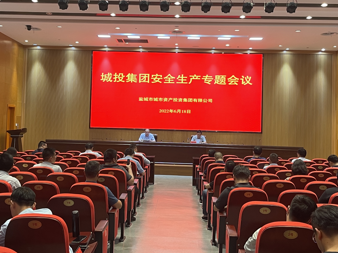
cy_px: 102
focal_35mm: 51
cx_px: 152
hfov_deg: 37.5
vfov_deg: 28.5
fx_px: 498
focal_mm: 5.1
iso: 64
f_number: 1.6
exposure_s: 1/50
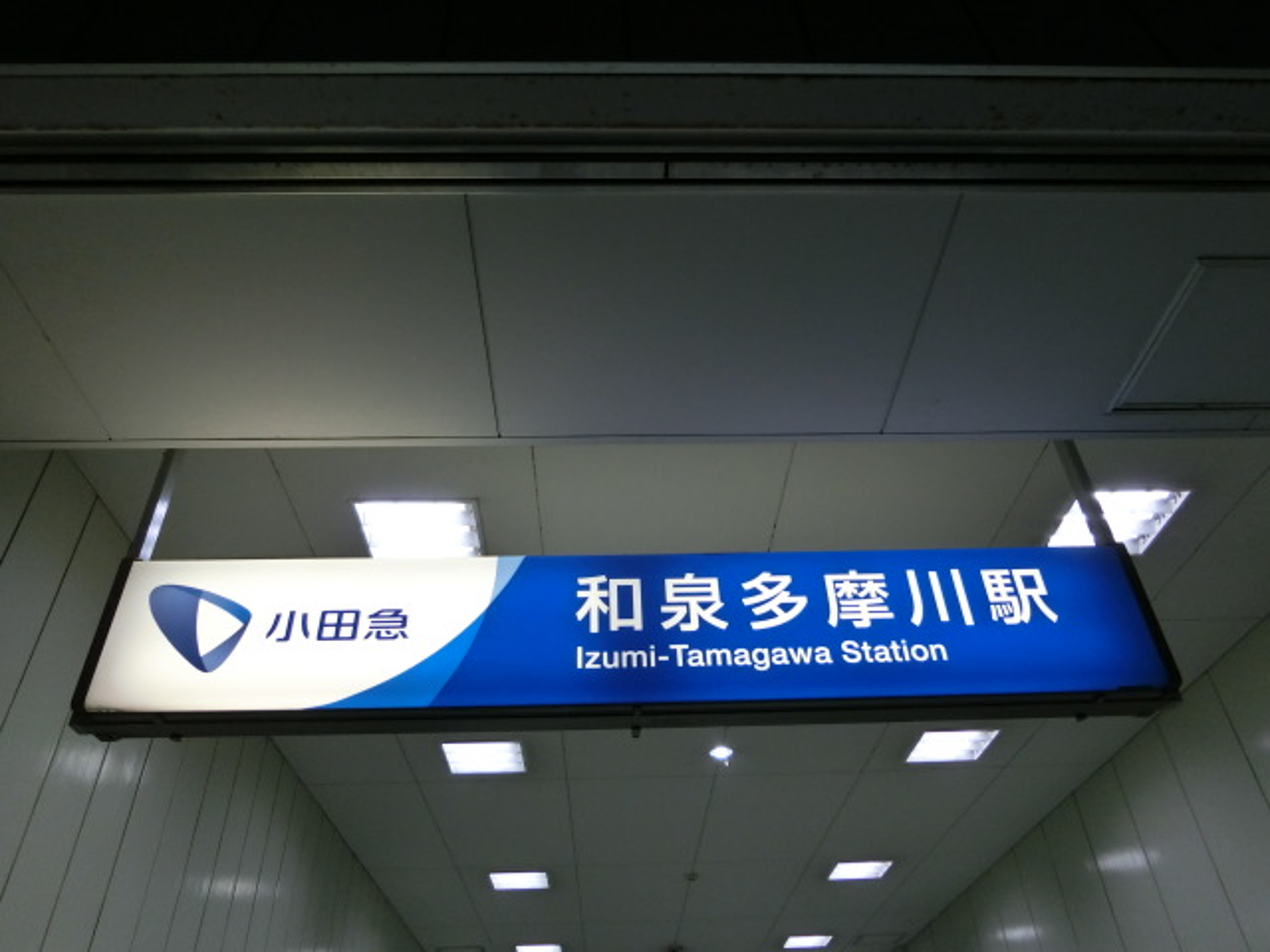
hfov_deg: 69.4
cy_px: 476
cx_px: 635
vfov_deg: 54.9
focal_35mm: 25
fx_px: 917
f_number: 3.5
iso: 200
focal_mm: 4.5
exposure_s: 1/125
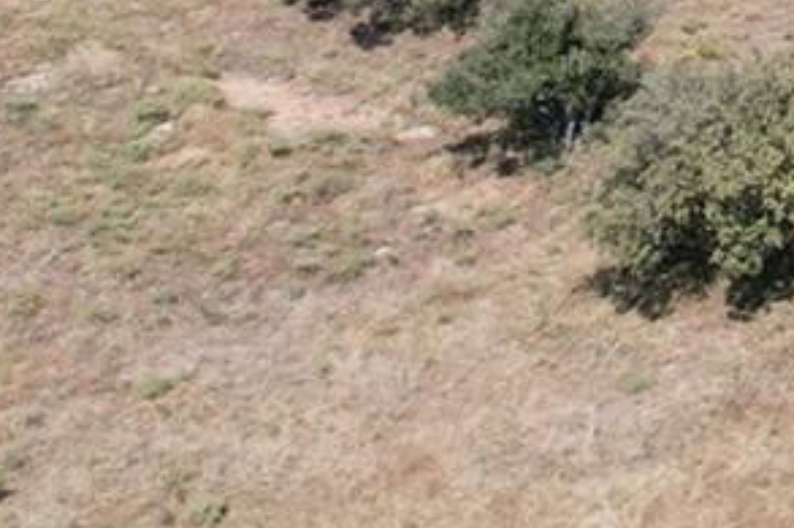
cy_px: -738
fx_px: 3395
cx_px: 1439
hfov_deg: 12.2
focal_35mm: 154
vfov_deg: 8.2
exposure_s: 1/1600
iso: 100
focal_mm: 8.38
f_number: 2.8
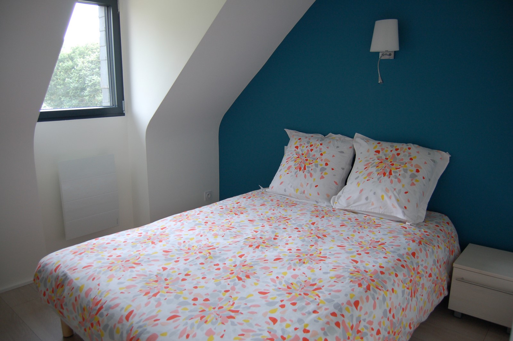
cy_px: 170
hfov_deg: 67.4
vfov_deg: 47.9
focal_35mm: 27
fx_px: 384
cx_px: 256
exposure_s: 1/60
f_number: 4
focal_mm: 18
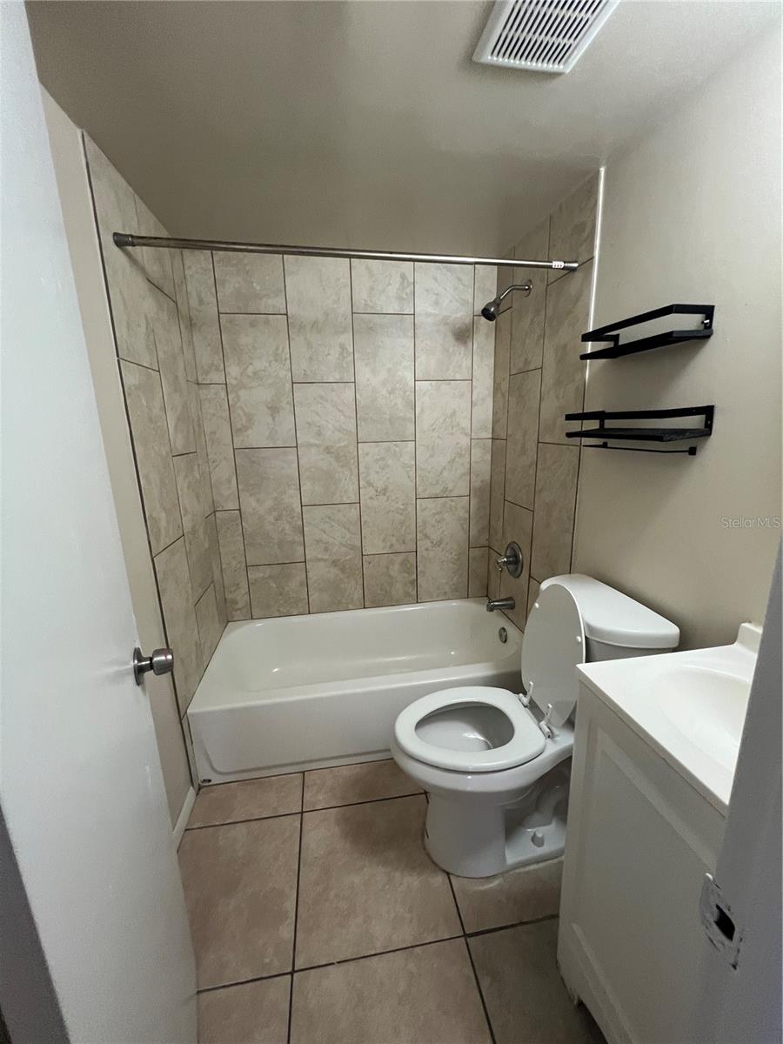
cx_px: 392
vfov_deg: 106.2
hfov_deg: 89.9
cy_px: 522
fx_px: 392
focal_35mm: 13
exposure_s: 1/60
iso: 250
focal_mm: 1.57
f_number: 1.8
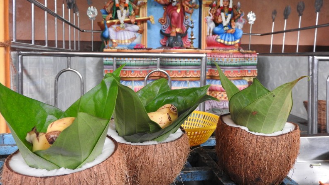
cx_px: 165
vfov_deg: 35.6
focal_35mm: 33
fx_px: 288
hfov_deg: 59.5
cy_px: 75
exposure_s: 1/30
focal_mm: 5.4
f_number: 3.5
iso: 400
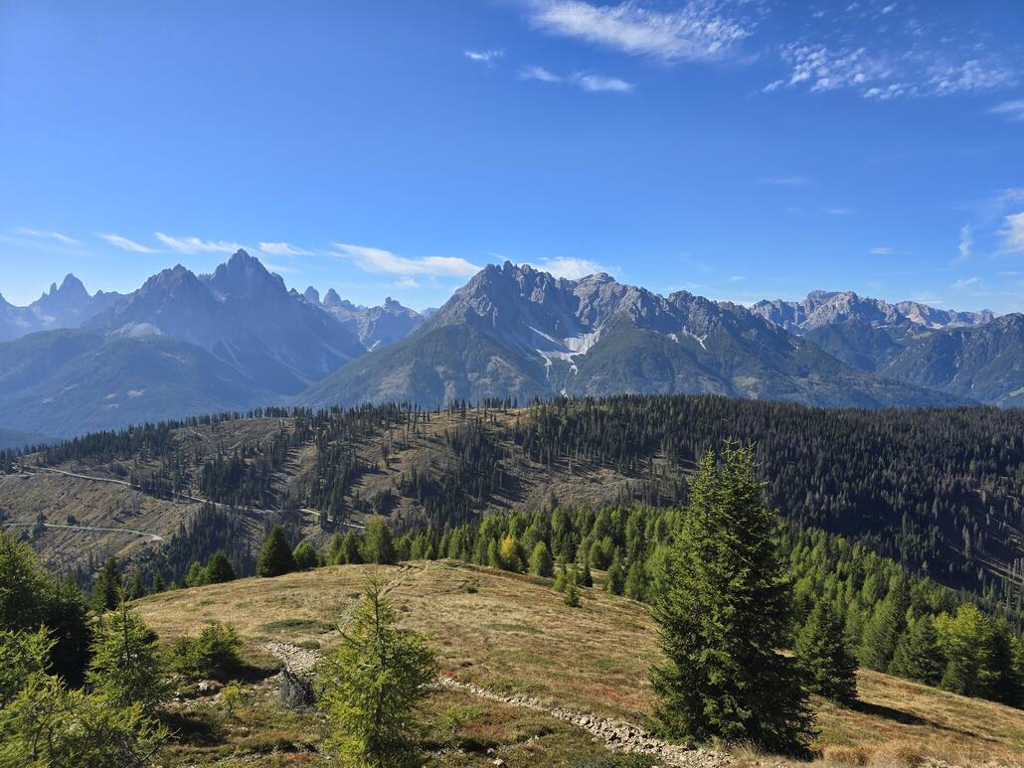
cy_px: 384
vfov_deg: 58.9
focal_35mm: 23
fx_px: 681
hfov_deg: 73.9
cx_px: 512
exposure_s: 1/769
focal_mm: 6.3
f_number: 1.7
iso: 12
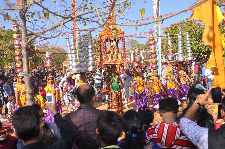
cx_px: 112
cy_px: 74
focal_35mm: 36
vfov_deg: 36.8
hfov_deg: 53.2
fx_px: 225
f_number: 8
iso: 200
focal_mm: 24
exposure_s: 1/320
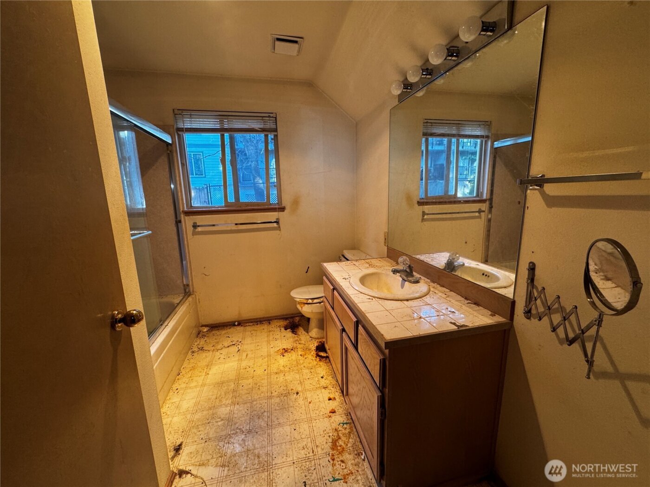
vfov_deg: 85.7
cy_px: 244
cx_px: 325
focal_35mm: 14
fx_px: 263
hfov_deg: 102.1
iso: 200
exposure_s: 1/60
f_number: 2.2
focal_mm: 2.22
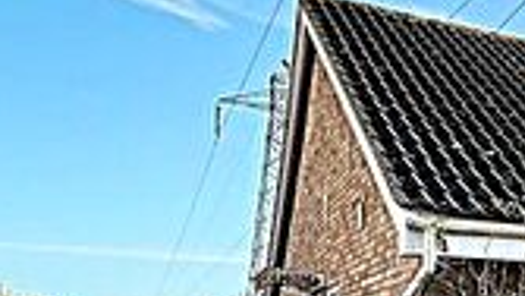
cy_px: 364
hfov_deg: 23.3
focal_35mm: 64
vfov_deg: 17.8
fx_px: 891
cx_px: 861
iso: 40
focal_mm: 2.22
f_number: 2.2
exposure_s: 1/619
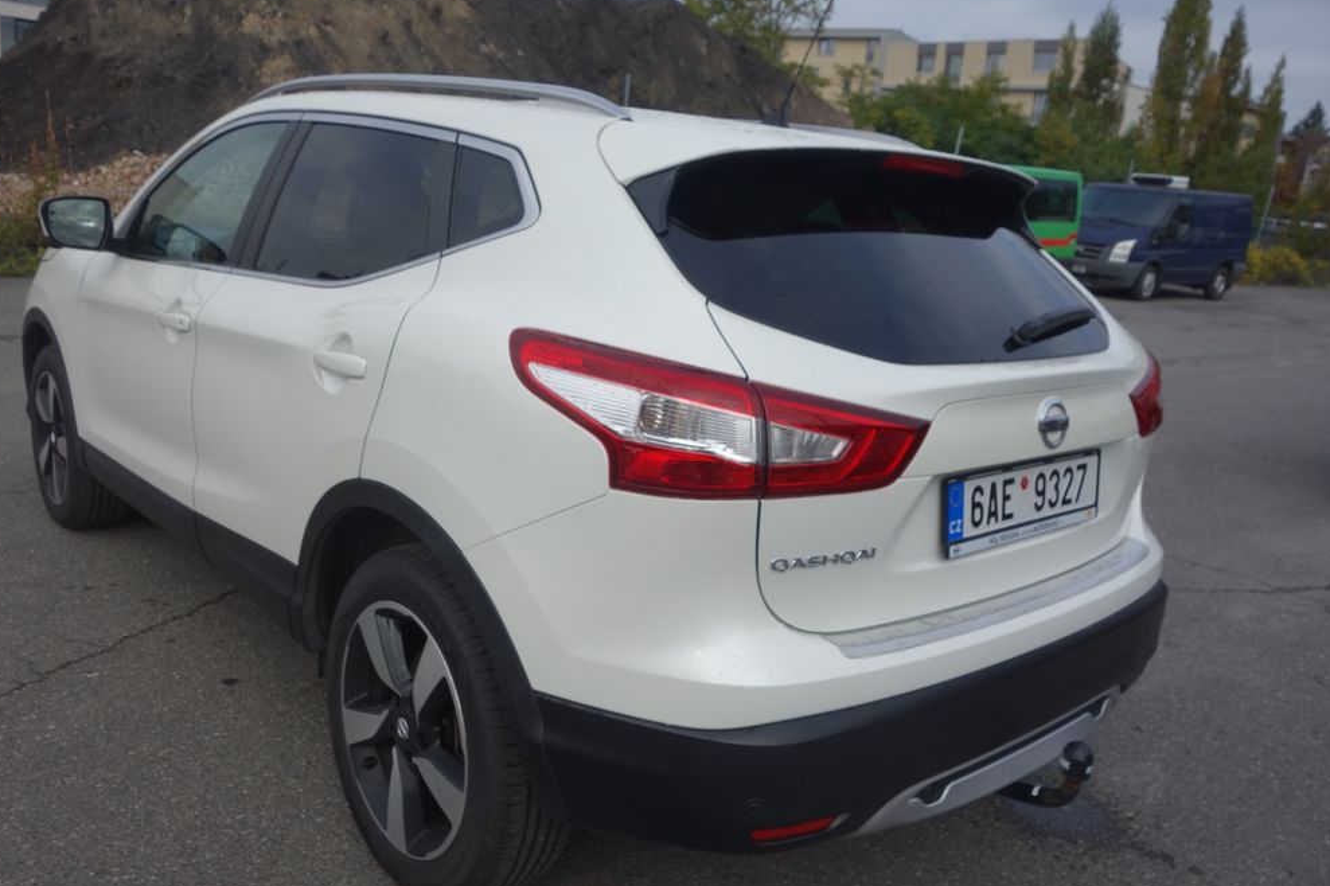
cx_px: 647
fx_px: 1071
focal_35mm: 29
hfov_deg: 63.7
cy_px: 450
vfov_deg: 44.9
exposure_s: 1/400
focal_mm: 10.4
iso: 125
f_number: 5.6
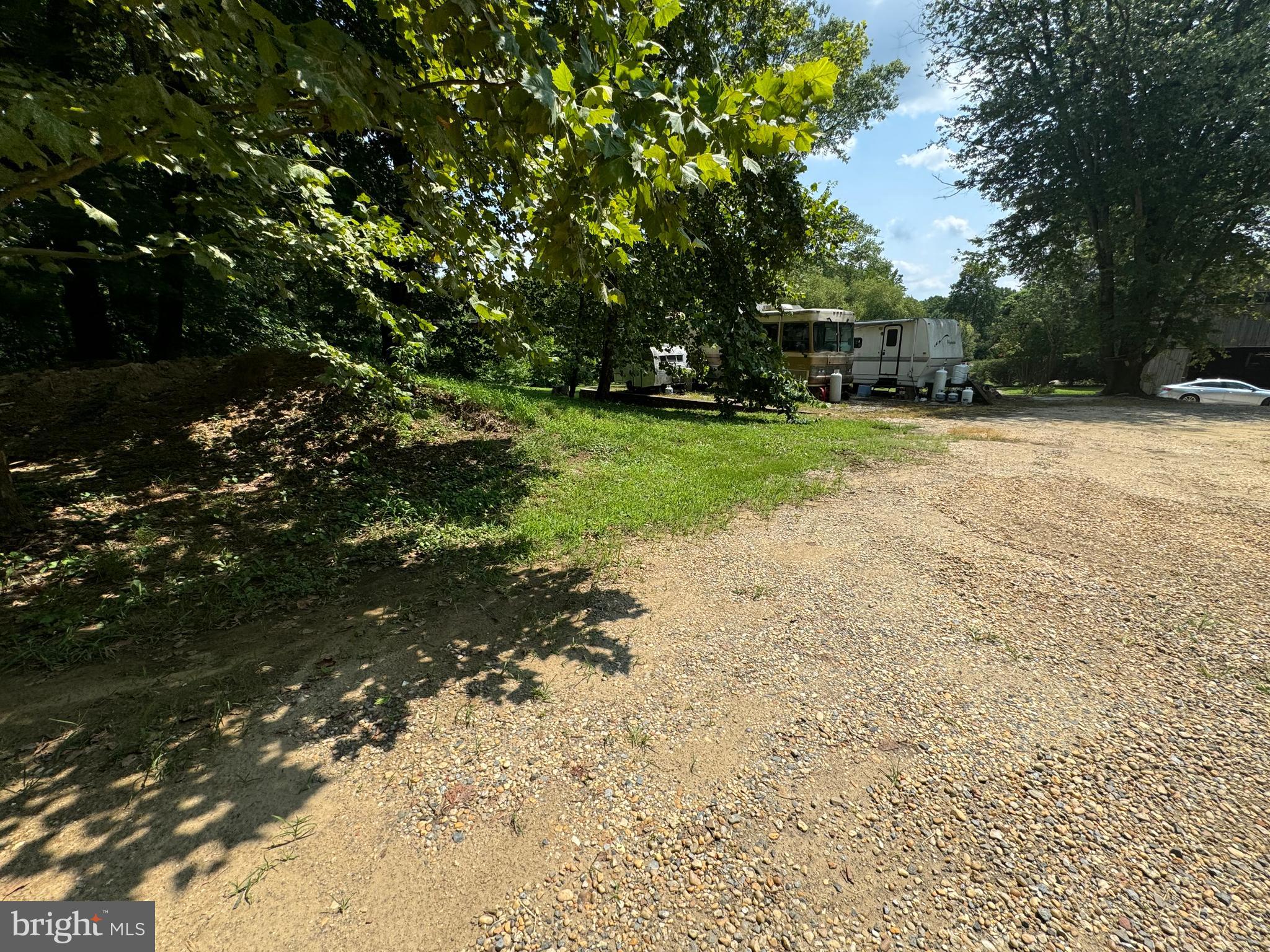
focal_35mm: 14
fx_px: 514
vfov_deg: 85.7
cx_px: 635
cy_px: 476
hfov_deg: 102.1
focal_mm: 2.22
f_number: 2.2
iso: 50
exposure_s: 1/1370
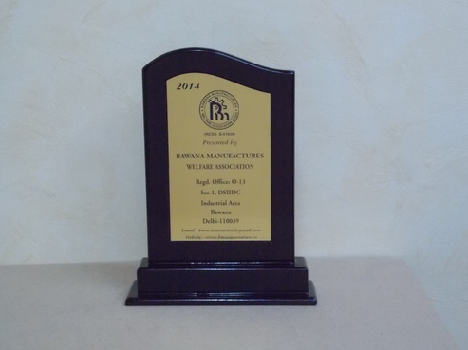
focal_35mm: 67
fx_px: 905
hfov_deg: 29.0
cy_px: 174
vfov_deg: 21.9
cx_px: 234
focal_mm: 11.8
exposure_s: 1/30
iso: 800
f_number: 5.3
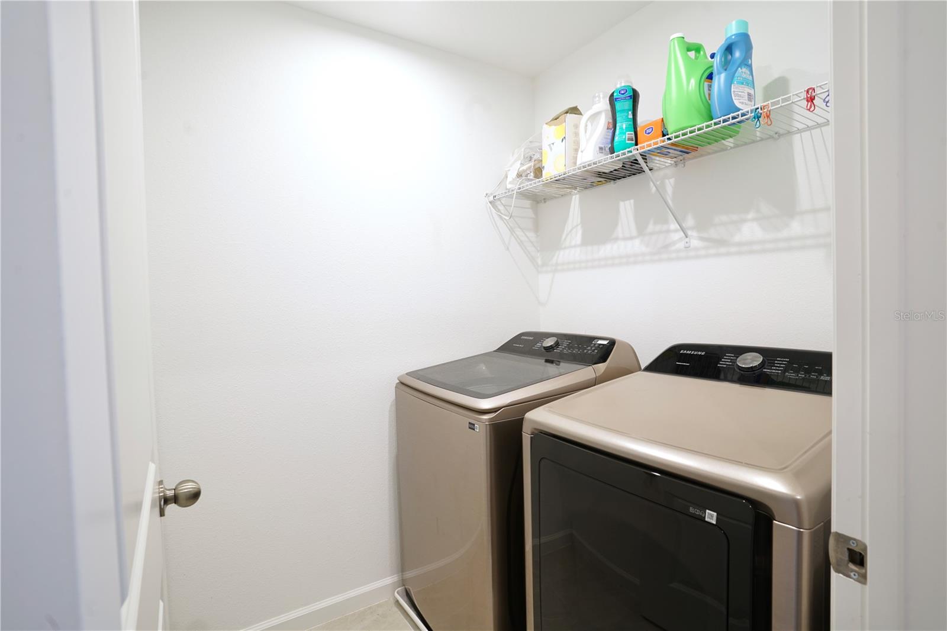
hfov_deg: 93.3
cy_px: 316
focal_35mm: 17
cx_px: 474
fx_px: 447
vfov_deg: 70.4
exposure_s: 1/3
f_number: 8
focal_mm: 17
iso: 125
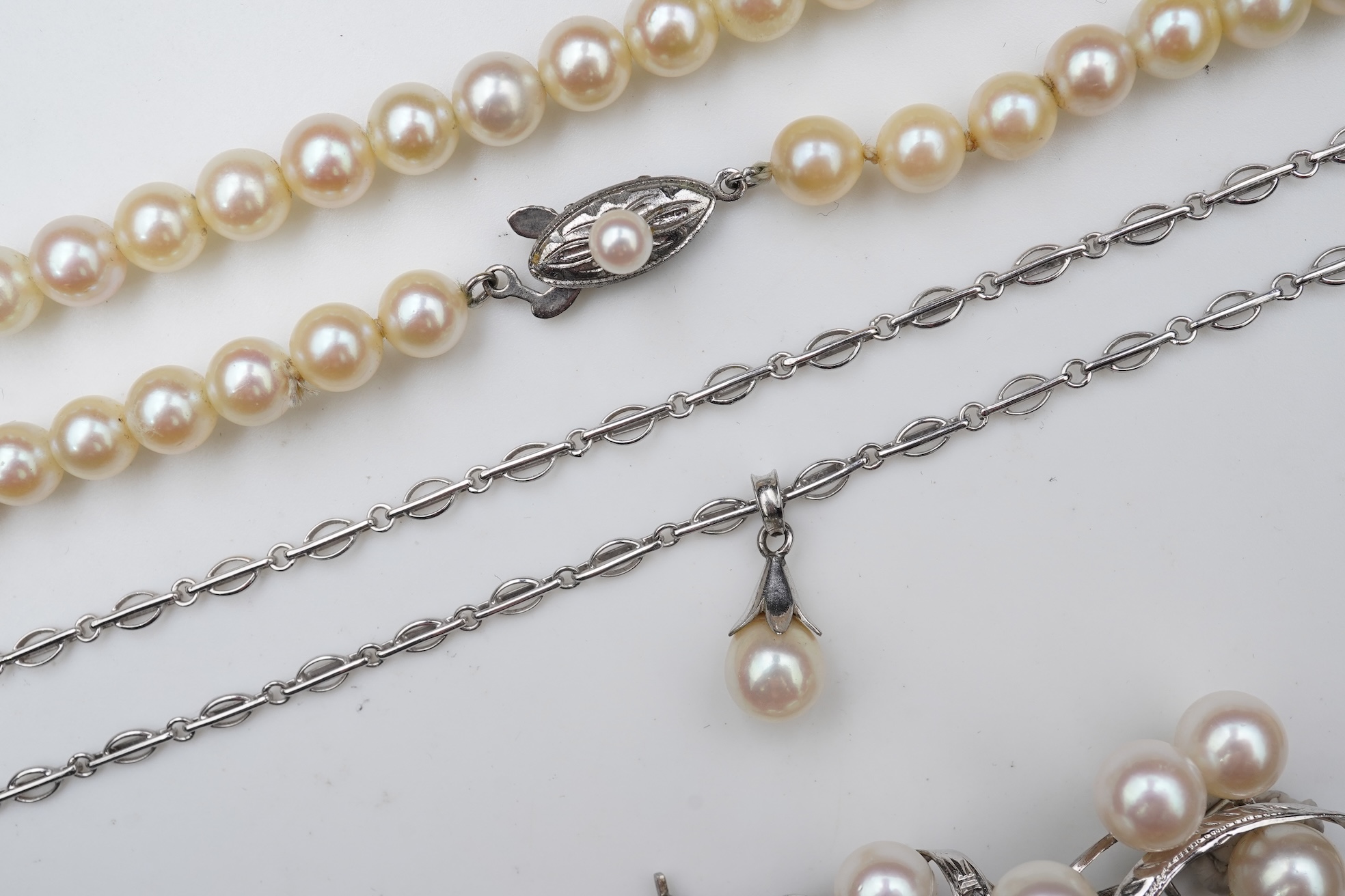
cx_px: 672
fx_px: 1681
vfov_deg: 29.9
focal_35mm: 45
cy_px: 448
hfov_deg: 43.6
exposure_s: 1/125
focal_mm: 30
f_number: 18
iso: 500
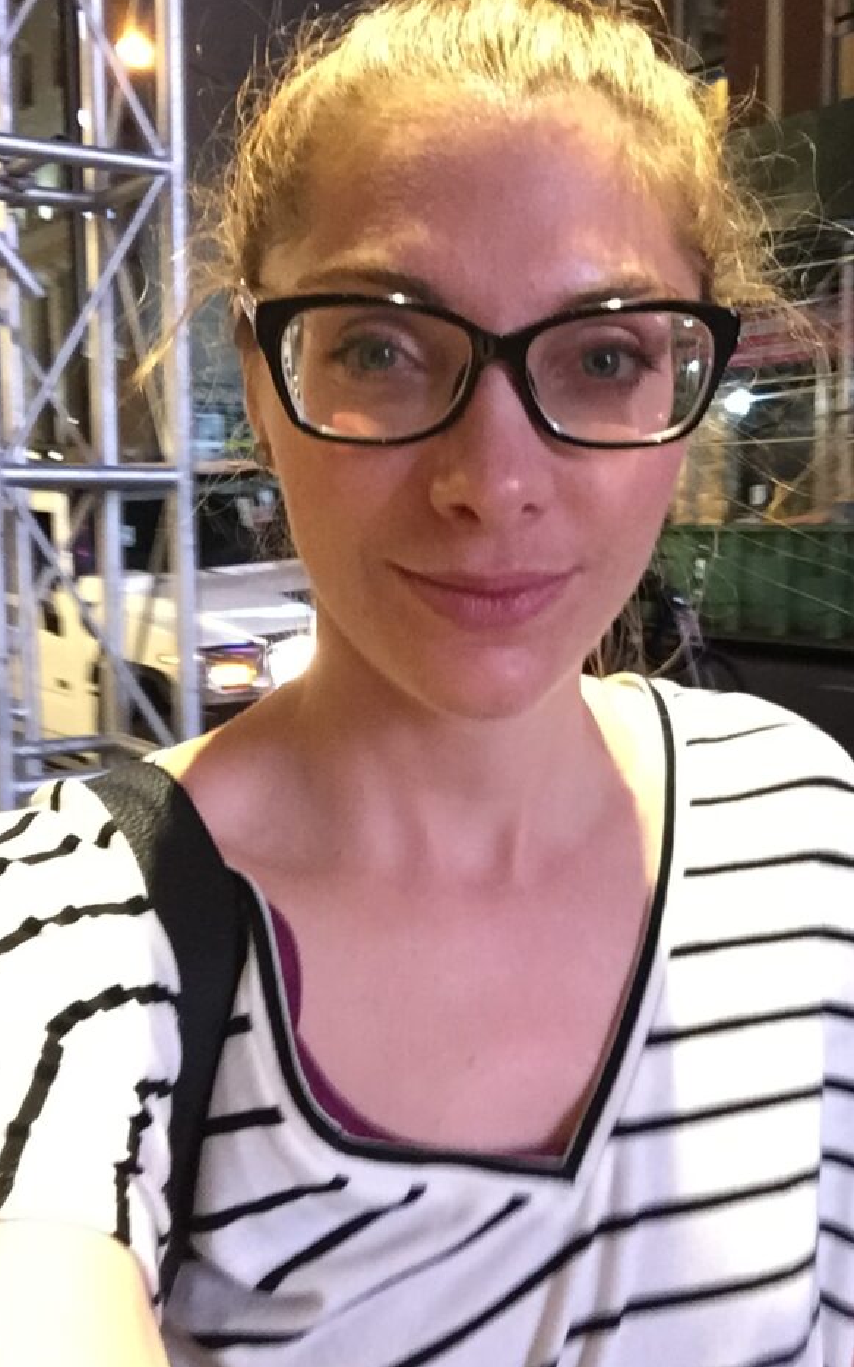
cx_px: 458
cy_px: 693
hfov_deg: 35.3
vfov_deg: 54.0
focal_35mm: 36
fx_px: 1341
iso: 320
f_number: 2.2
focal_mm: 2.65
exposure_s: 1/24
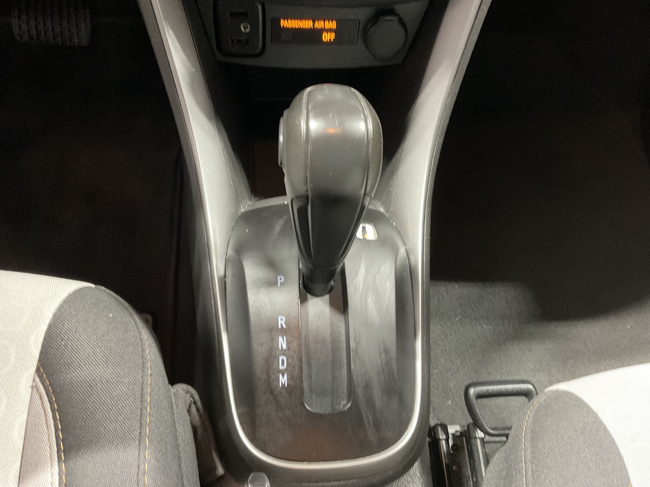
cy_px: 244
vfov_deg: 48.2
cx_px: 325
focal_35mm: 29
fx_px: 545
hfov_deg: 61.7
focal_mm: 3
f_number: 1.8
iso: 320
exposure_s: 1/30
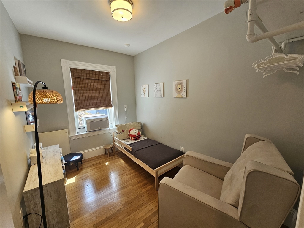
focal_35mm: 13
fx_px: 114
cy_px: 114
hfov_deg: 106.2
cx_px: 152
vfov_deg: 89.9
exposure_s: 1/60
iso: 80
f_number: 2.2
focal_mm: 2.2
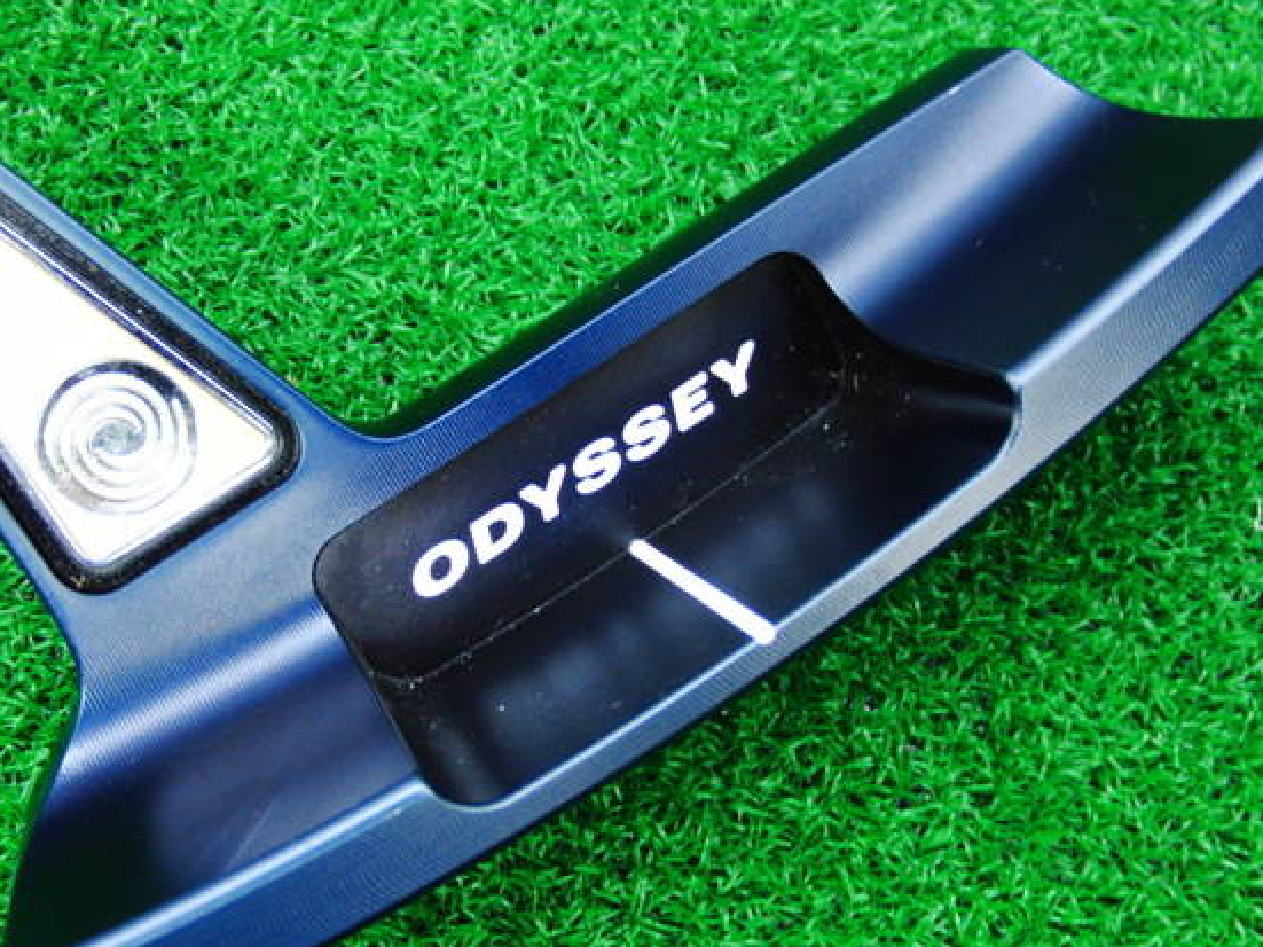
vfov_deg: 33.6
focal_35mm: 43
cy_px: 472
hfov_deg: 43.8
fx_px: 1569
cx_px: 585
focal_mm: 6.42
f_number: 3.6
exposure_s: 1/20
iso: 400
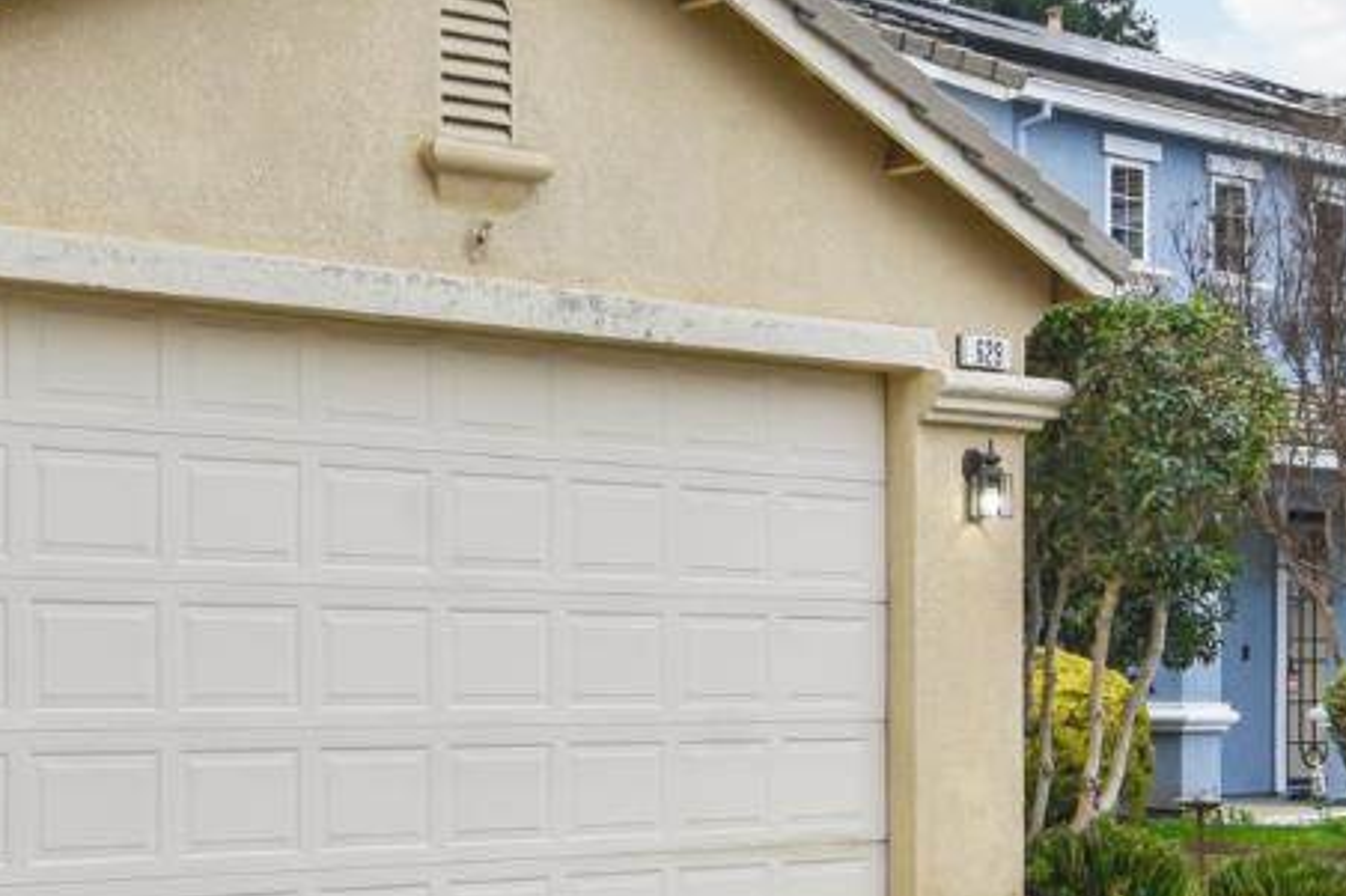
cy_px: 716
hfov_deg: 26.9
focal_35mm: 75
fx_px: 2790
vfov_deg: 18.1
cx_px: 387
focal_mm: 15
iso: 100
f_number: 8
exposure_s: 1/30
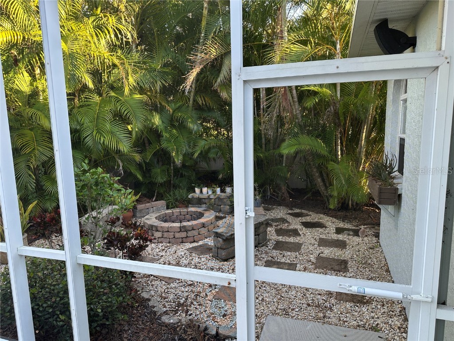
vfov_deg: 56.8
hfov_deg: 71.6
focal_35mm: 24
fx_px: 315
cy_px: 170
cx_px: 227
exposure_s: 1/121
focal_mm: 6.86
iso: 100
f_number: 1.78
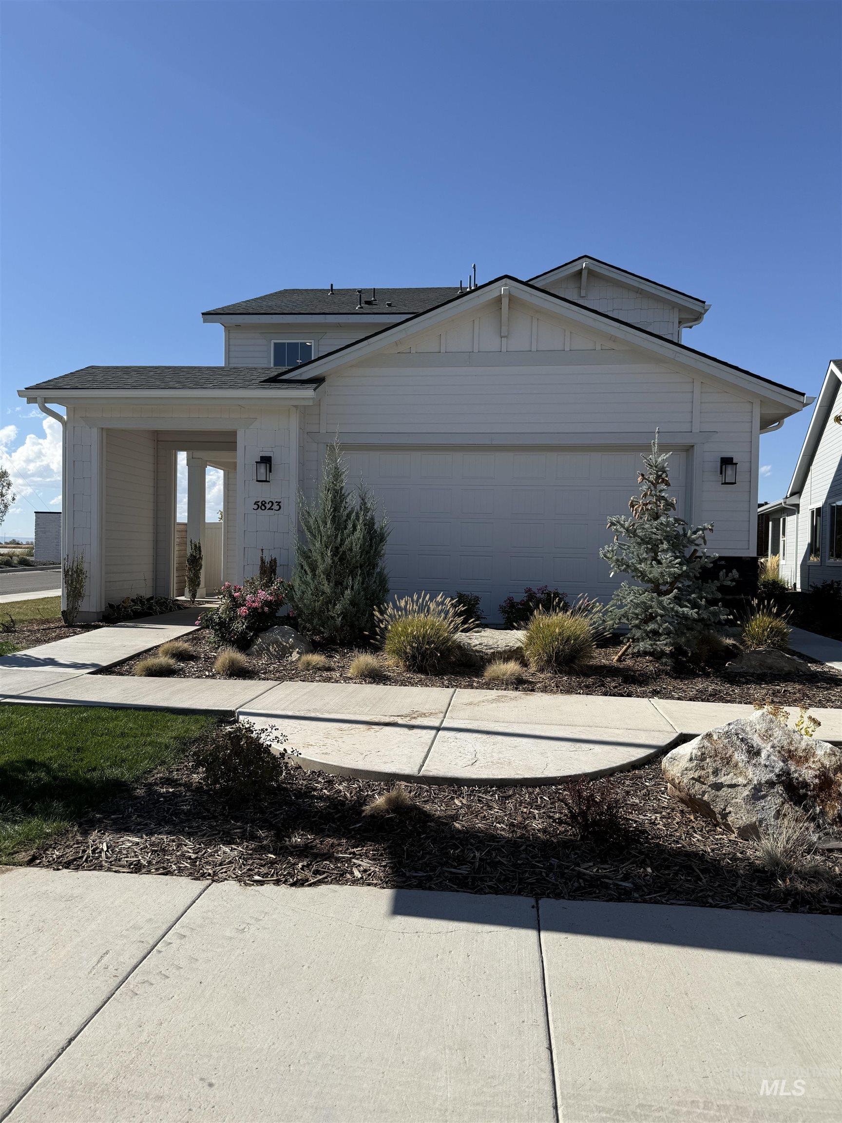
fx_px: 778
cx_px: 421
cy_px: 562
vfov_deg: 71.6
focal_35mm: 24
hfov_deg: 56.8
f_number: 1.78
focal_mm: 6.76
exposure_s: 1/6173
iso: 80
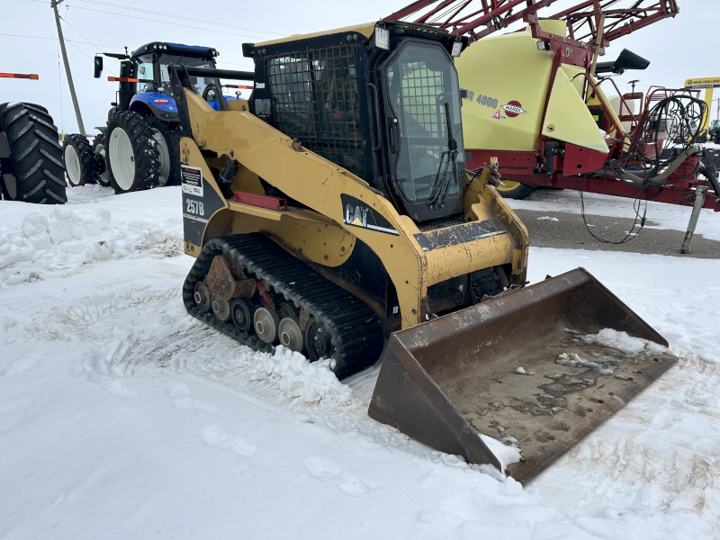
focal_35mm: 26
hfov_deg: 67.3
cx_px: 360
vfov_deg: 53.1
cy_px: 270
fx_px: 541
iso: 50
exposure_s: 1/3257
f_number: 1.5
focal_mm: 5.7
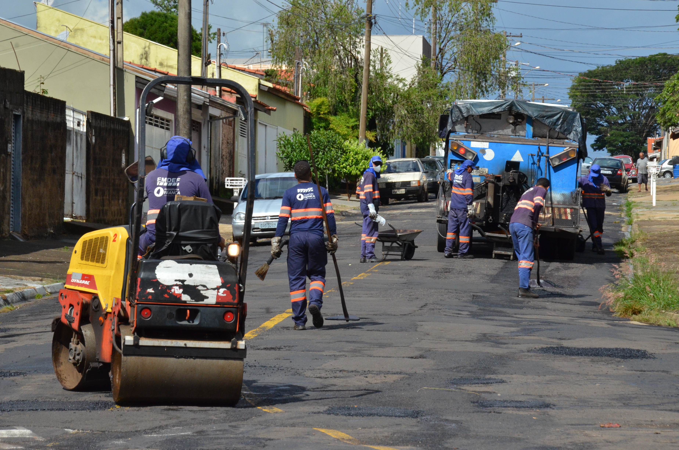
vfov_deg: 8.7
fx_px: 2964
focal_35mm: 158
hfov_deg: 13.1
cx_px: 340
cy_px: 225
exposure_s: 1/800
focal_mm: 105
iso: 800
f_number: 14
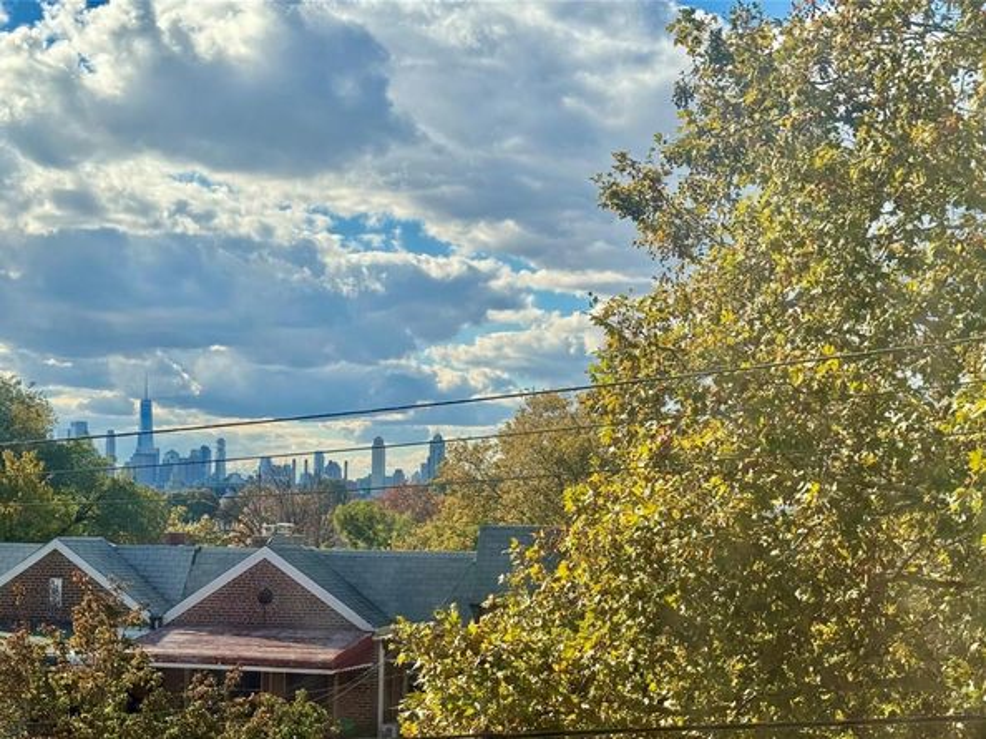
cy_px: 370
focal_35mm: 48
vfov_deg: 30.2
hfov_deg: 39.7
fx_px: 1367
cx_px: 493
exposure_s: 1/3704
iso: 64
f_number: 1.78
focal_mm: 6.76
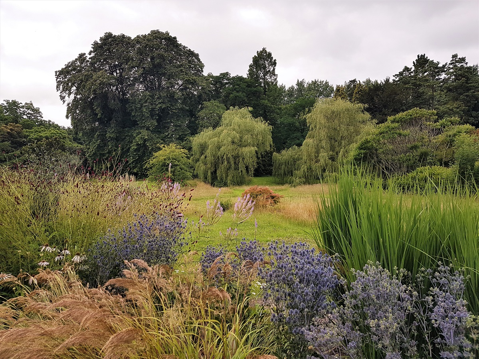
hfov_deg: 67.3
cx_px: 240
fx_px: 360
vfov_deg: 53.1
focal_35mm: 26
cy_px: 180
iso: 40
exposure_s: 1/1532
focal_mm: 4.2
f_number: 1.7
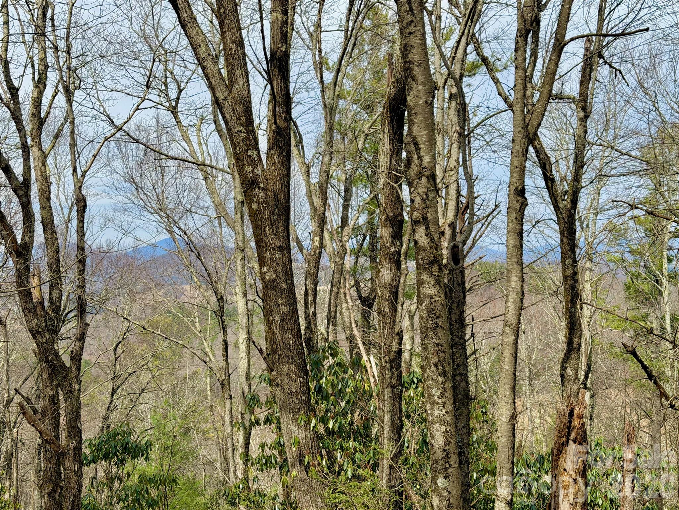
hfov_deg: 39.7
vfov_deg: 30.3
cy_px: 255
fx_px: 942
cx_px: 340
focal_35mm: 48
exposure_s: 1/3378
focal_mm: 6.76
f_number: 1.78
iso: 64
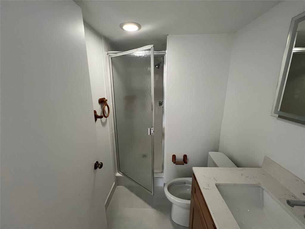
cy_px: 114
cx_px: 152
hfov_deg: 106.2
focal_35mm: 13
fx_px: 115
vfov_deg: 89.9
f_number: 1.8
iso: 250
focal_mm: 1.57
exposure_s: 1/60
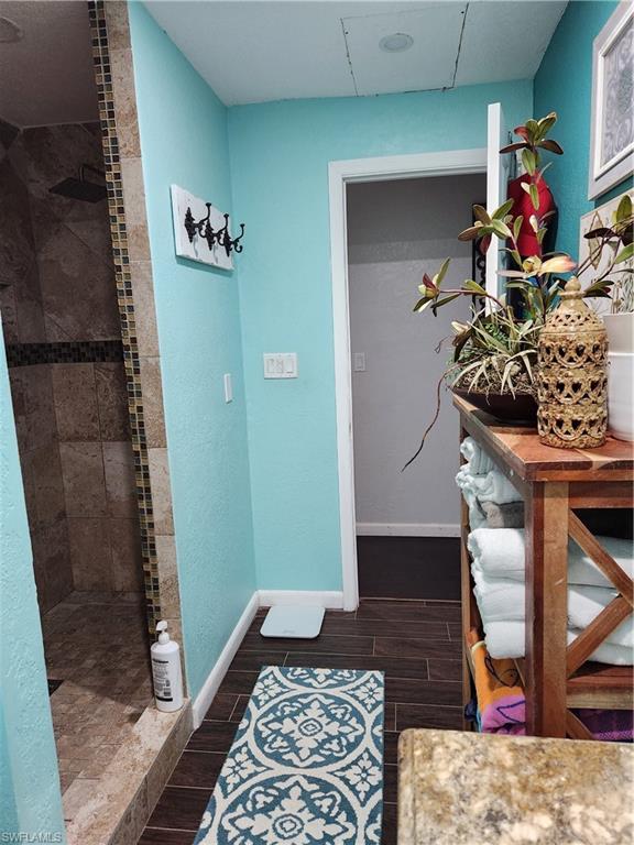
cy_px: 422
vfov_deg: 73.9
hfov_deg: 58.9
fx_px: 562
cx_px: 317
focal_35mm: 23
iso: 500
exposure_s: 1/120
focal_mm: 5.4
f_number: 1.8
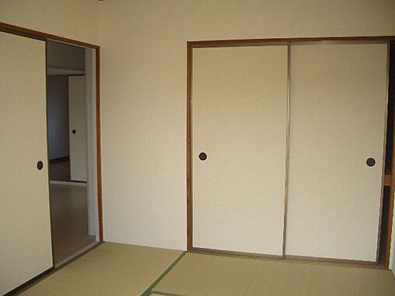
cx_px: 198
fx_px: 399
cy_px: 148
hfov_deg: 52.6
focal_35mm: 35
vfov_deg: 40.7
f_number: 2.6
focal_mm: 5.8
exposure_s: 1/100
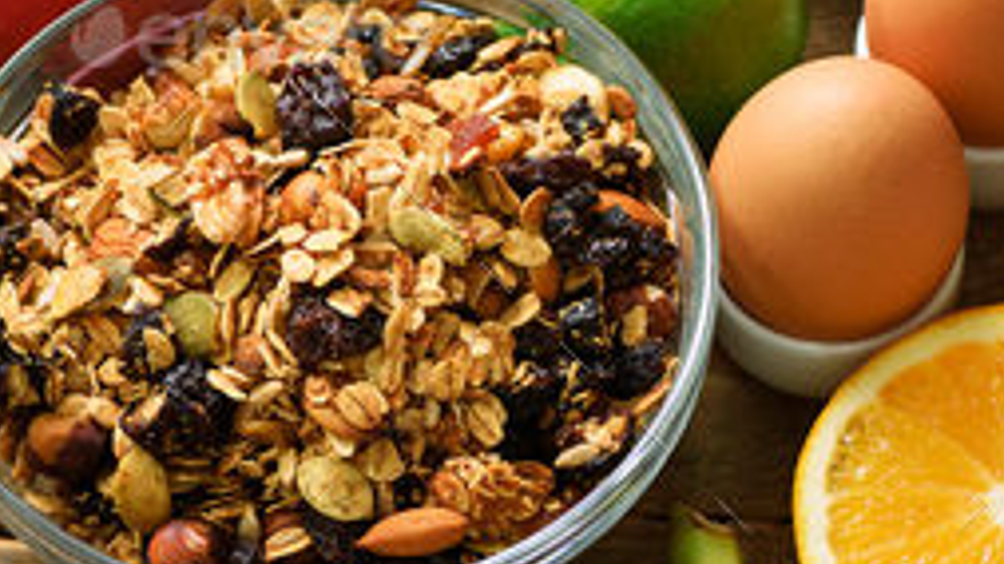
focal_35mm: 257
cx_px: 833
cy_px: 226
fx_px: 6838
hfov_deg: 8.4
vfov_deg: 4.7
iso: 160
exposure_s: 1/100
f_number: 7.1
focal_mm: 105
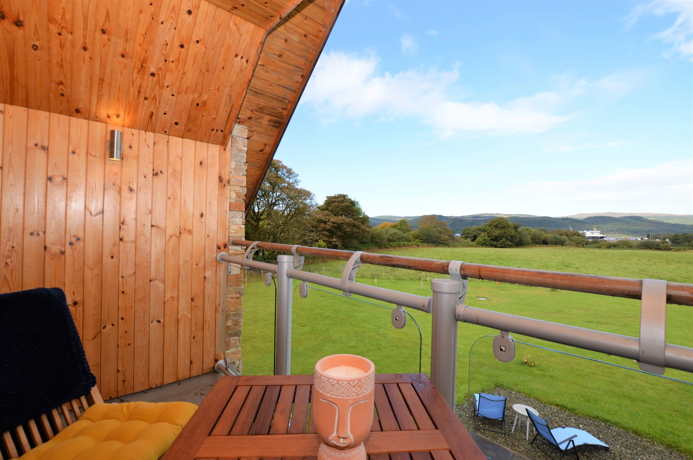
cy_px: 230
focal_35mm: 15
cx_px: 346
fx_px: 288
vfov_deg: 77.2
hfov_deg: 100.4
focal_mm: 10
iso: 100
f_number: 6.3
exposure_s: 1/160
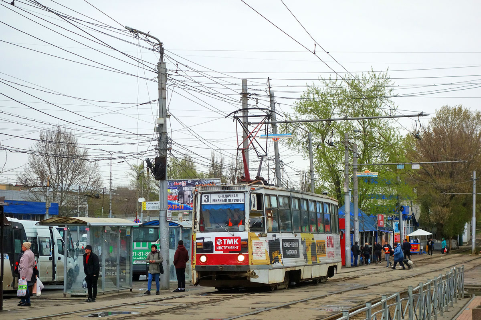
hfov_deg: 22.9
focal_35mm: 89
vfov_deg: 15.4
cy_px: 160
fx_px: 1189
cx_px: 240
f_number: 4.5
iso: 250
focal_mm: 33.2
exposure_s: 1/500
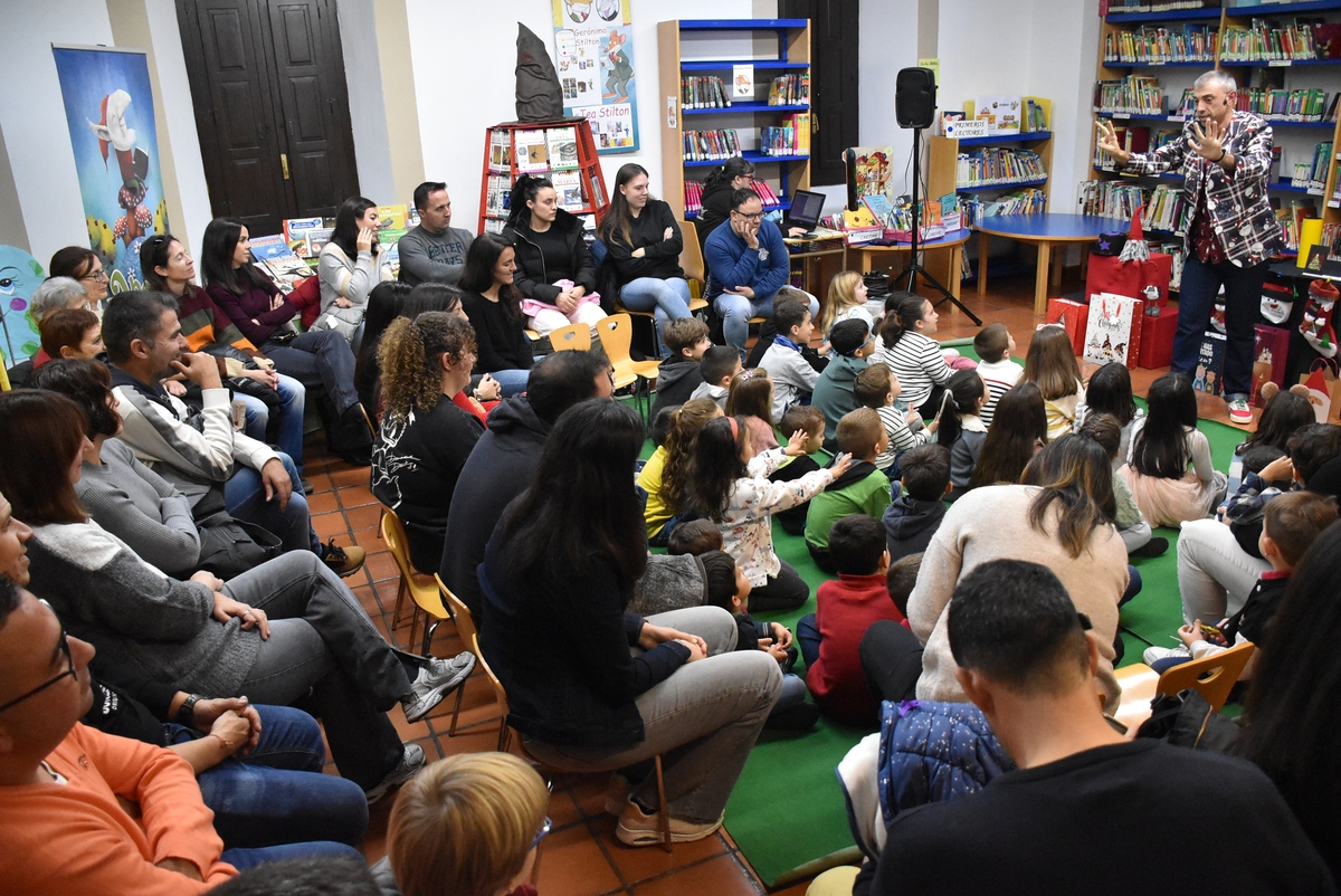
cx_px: 670
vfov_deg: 48.0
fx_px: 1006
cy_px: 448
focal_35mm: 27
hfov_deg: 67.3
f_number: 3.5
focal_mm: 18
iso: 5000
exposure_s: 1/400
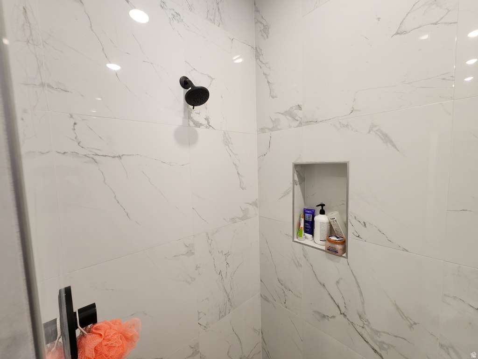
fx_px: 180
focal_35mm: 13
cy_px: 180
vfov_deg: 89.9
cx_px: 239
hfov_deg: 106.2
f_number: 2.2
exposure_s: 1/60
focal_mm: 2.2
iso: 160
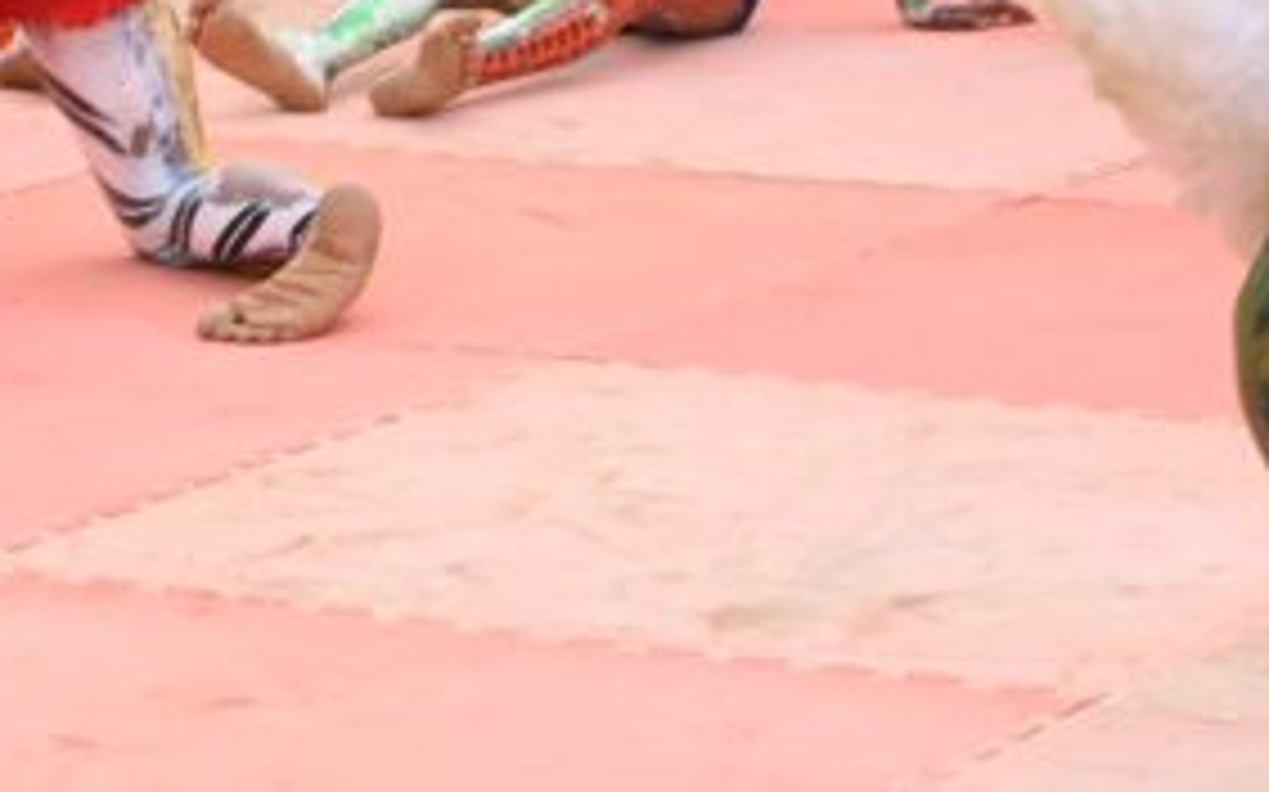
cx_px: -418
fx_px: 6707
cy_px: -353
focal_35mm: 194
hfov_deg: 10.6
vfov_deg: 6.7
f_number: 14
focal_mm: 70
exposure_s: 1/200
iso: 500
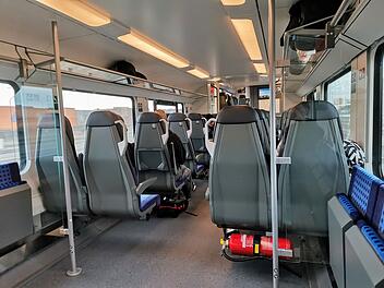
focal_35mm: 26
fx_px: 288
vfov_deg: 53.1
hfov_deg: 67.3
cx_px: 192
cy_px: 144
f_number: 1.8
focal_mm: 4.75
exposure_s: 1/100
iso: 200
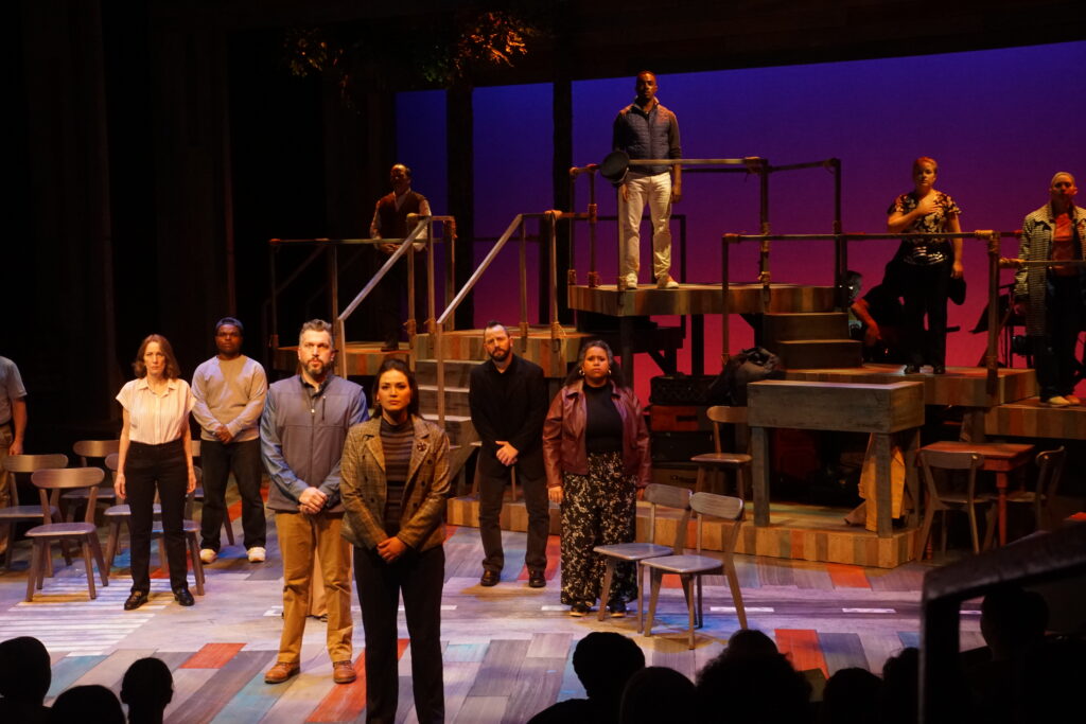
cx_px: 543
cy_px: 362
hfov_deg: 37.8
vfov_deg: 25.8
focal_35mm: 52
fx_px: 1584
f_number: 9
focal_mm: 35
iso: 2000
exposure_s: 1/25
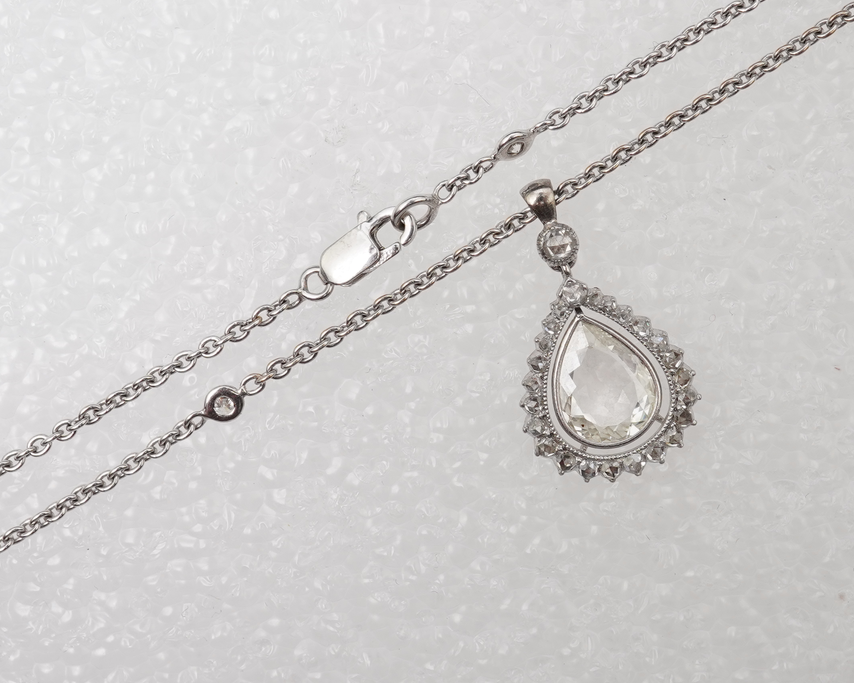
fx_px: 1972
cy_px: 290
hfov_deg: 24.4
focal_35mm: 78
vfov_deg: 19.6
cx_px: 535
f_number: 20
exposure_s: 1/125
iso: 500
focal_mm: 30
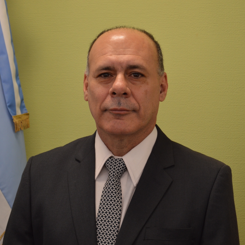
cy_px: 123
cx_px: 136
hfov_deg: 21.4
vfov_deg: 21.4
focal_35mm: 81
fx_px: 649
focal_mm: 42
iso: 400
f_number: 5.6
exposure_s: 1/60
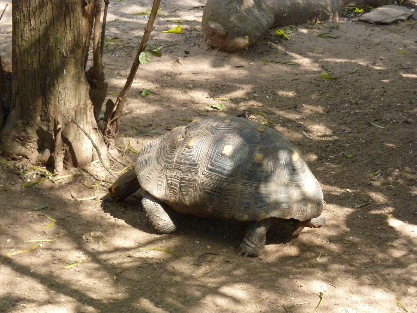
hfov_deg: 14.4
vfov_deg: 10.8
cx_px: 208
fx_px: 1650
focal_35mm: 137
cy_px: 156
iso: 640
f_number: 4.5
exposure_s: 1/200
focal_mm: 22.5
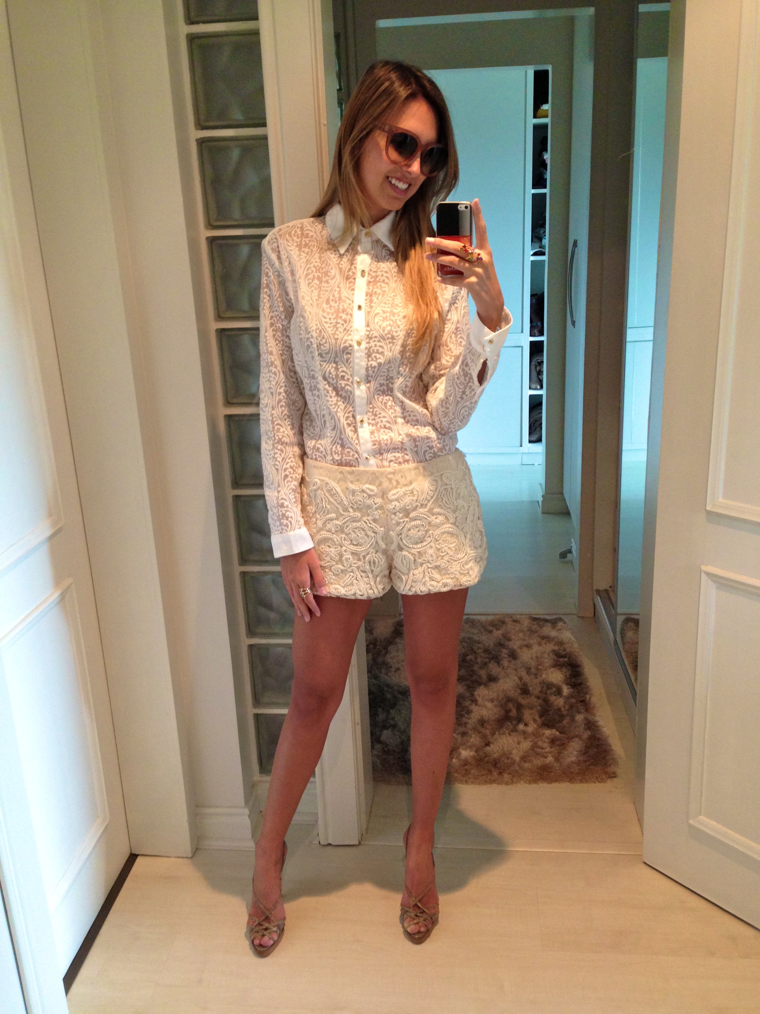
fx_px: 966
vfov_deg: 55.4
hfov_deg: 42.9
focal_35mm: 33
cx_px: 380
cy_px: 507
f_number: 2.4
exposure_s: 1/20
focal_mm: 4.13
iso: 160
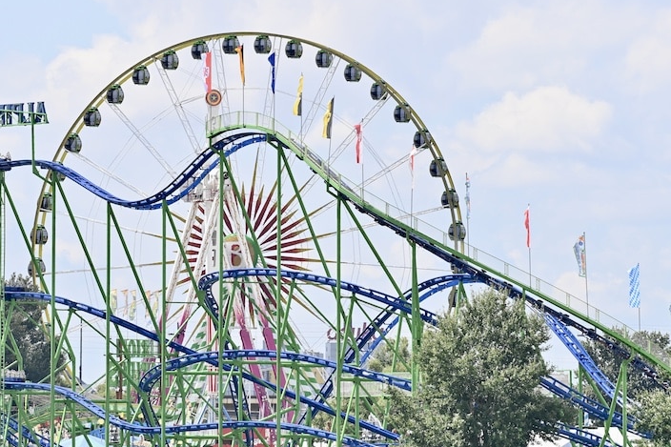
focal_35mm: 451
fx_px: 8404
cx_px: 259
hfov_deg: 4.6
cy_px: 267
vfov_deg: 3.0
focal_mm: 310
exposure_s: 1/100
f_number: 11
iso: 100
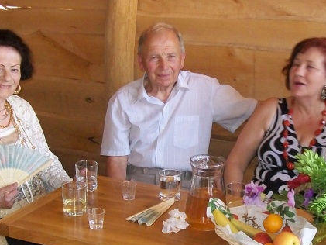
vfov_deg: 22.9
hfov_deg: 29.9
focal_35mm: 64
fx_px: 603
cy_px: 155
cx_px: 228
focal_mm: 6
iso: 240
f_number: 2.7
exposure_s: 1/30
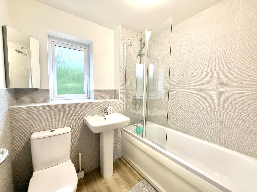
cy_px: 96
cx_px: 128
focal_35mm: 14
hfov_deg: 102.1
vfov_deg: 85.7
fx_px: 104
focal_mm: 2.22
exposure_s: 1/100
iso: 500
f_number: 2.2
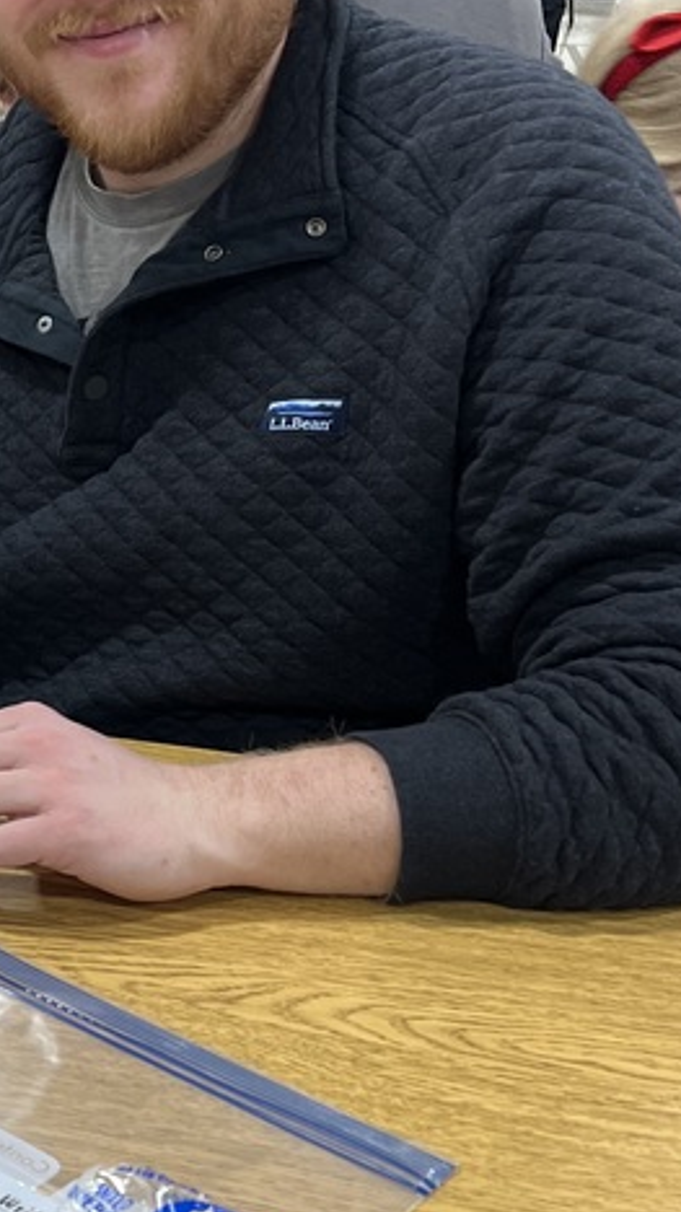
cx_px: -212
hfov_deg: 18.1
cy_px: 738
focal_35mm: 62
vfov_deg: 33.7
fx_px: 1992
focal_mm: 5.7
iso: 125
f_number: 1.5
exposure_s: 1/102
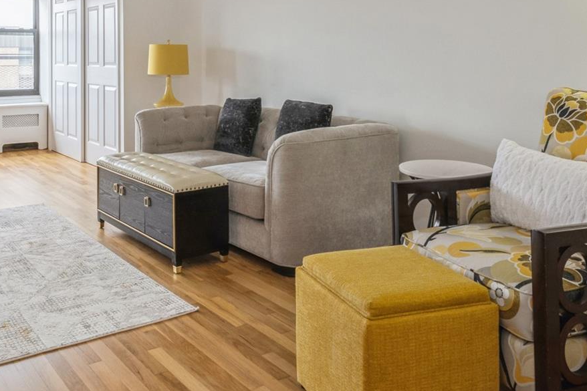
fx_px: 571
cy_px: 73
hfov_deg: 52.6
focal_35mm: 35
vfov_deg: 36.4
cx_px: 164
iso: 640
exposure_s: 1/15
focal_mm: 15
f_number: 14
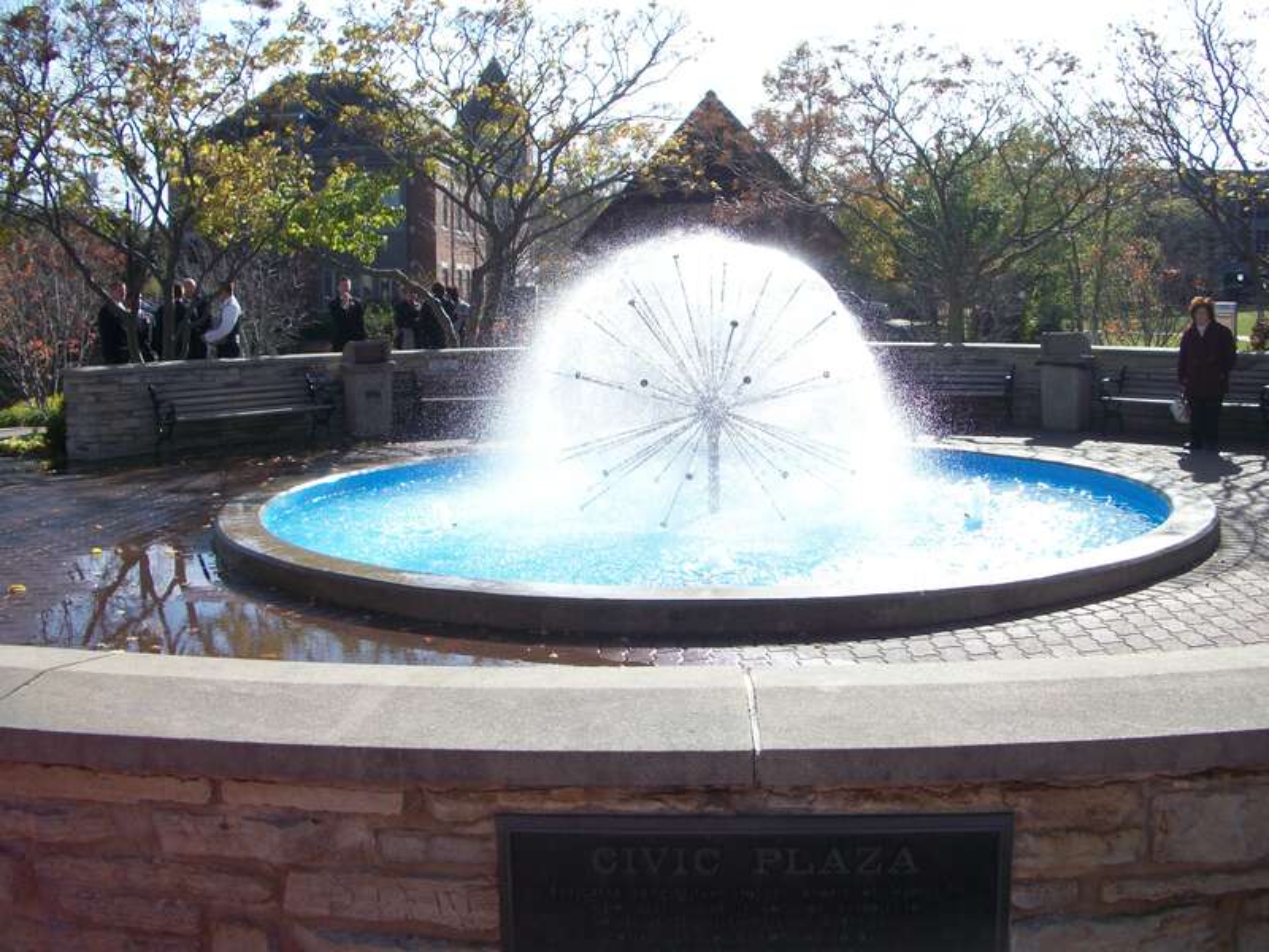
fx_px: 1283
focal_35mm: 35
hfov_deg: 52.6
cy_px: 476
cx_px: 634
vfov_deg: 40.7
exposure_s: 1/640
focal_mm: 6.3
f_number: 3.1
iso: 80
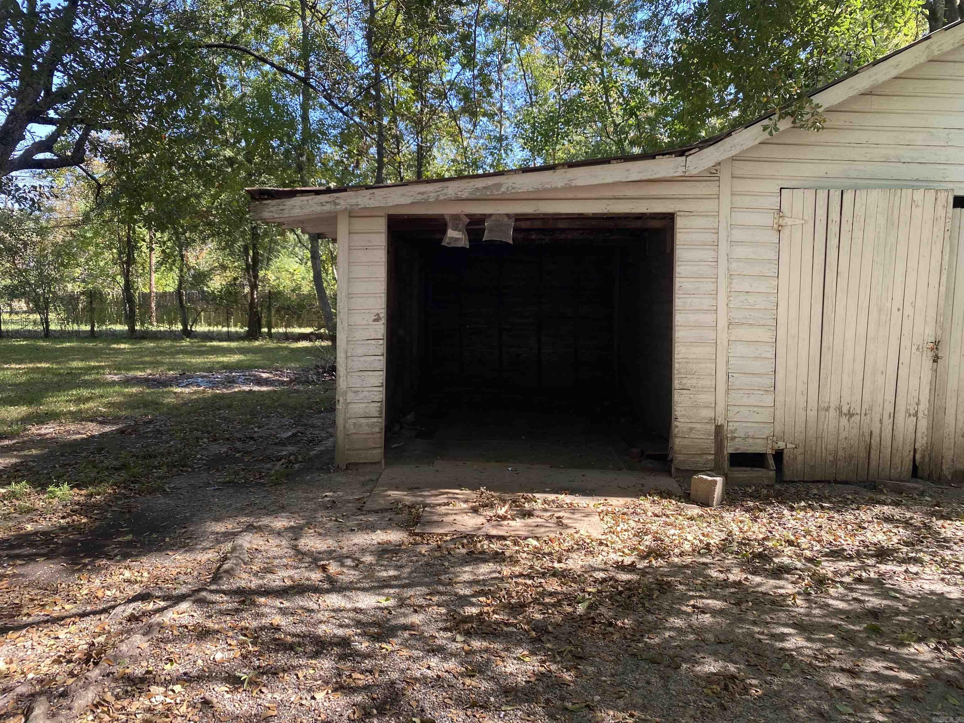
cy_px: 362
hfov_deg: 67.3
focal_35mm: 26
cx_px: 482
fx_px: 724
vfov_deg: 53.1
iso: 32
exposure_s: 1/229
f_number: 1.8
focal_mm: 4.25
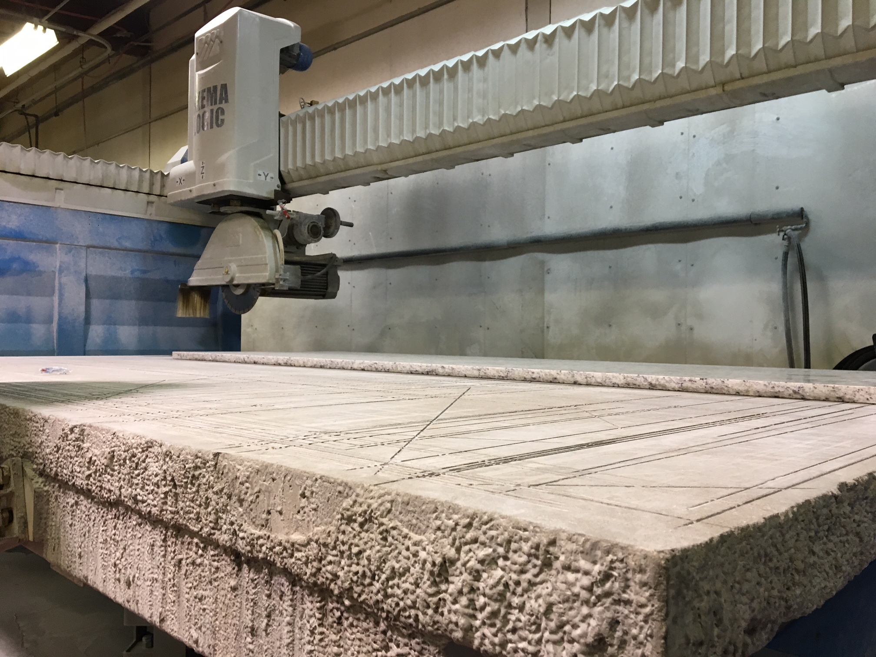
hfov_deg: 61.7
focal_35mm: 29
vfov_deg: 48.2
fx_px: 734
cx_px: 438
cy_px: 328
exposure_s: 1/30
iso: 80
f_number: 2.2
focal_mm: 4.15
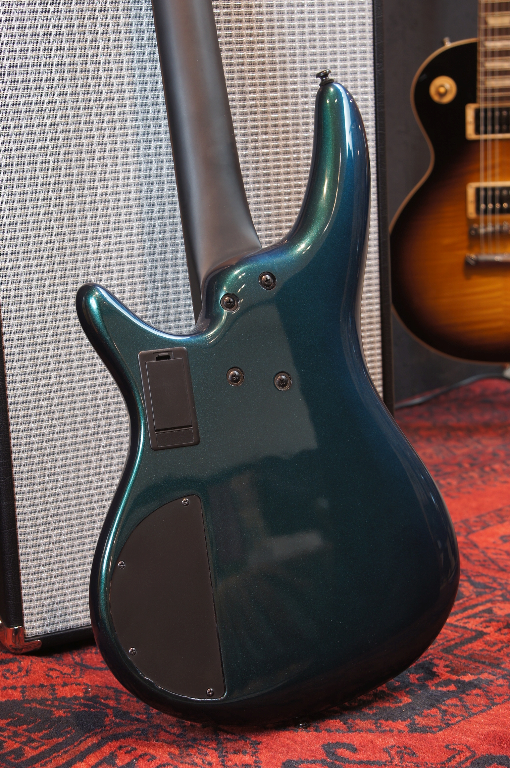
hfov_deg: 18.1
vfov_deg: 27.0
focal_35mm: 75
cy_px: 384
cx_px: 255
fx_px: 1597
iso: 100
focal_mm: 50
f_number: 6.3
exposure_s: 1/3
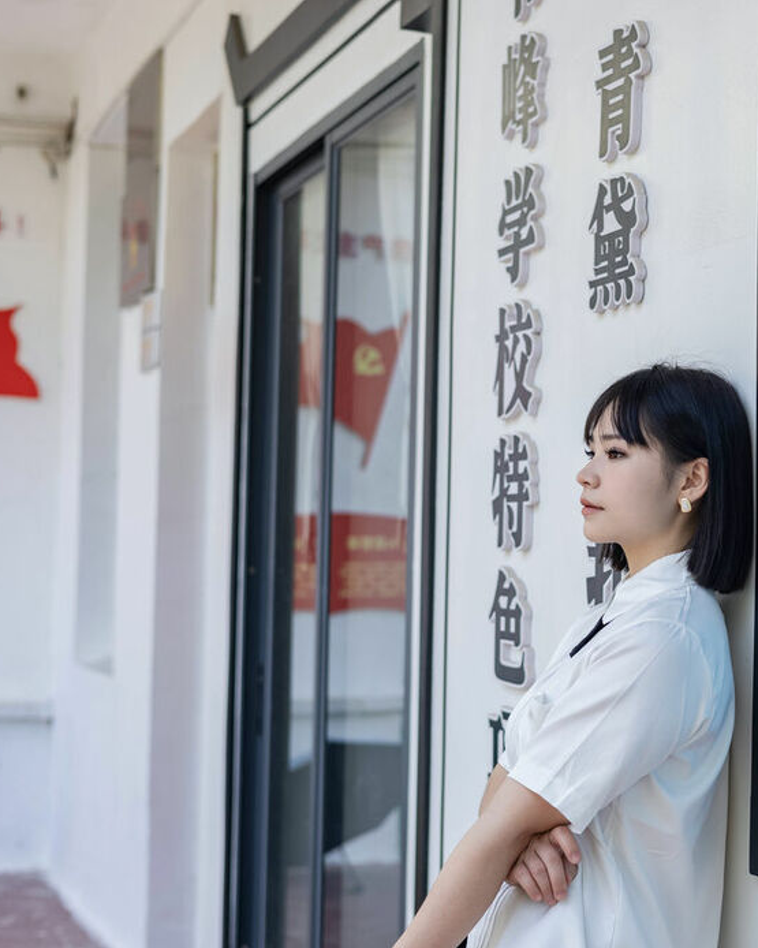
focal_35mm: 71
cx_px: 534
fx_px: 1991
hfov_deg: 21.4
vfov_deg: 26.8
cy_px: 477
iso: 125
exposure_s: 1/400
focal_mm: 50
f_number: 3.2
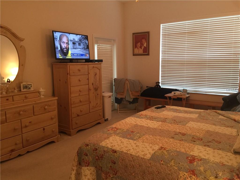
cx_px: 120
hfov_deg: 61.7
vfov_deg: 48.2
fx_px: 201
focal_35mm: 29
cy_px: 90
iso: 80
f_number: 2.2
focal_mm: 4.15
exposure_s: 1/15
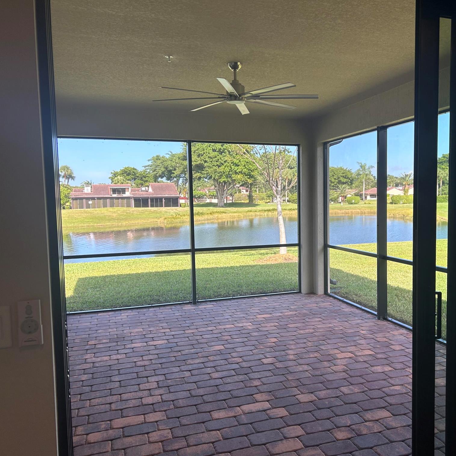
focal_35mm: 31
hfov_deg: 51.9
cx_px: 289
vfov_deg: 52.5
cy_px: 229
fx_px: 462
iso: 50
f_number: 1.5
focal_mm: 5.7
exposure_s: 1/591
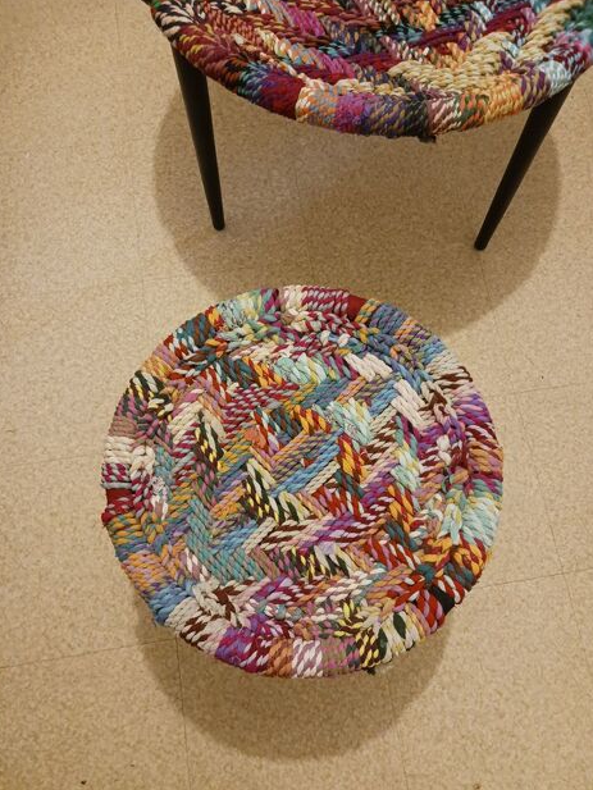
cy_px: 402
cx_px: 298
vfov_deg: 63.4
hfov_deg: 49.8
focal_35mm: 28
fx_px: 639
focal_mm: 4
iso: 1250
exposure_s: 1/16.7
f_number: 1.8
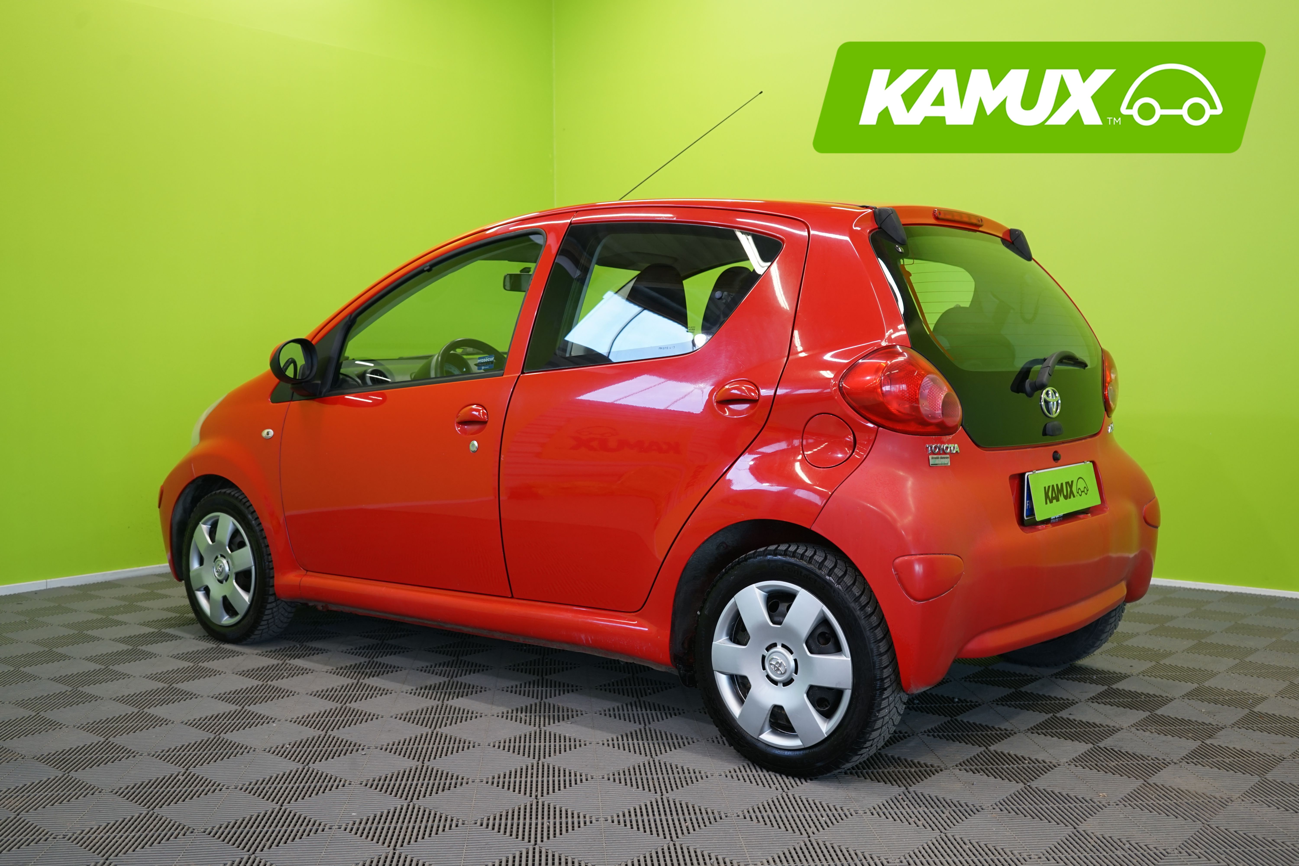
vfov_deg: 37.9
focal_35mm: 35
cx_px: 650
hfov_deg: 54.4
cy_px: 433
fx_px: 1263
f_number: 5.6
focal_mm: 35
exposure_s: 1/30
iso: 500
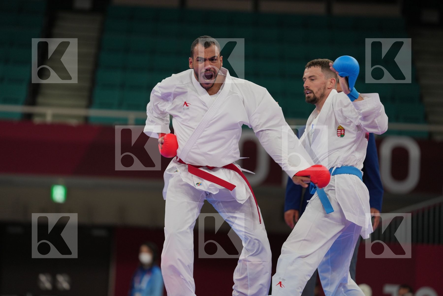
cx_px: 222
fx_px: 2461
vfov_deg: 6.9
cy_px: 148
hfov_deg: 10.3
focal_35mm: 200
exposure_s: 1/1000
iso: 500
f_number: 2.8
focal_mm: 200
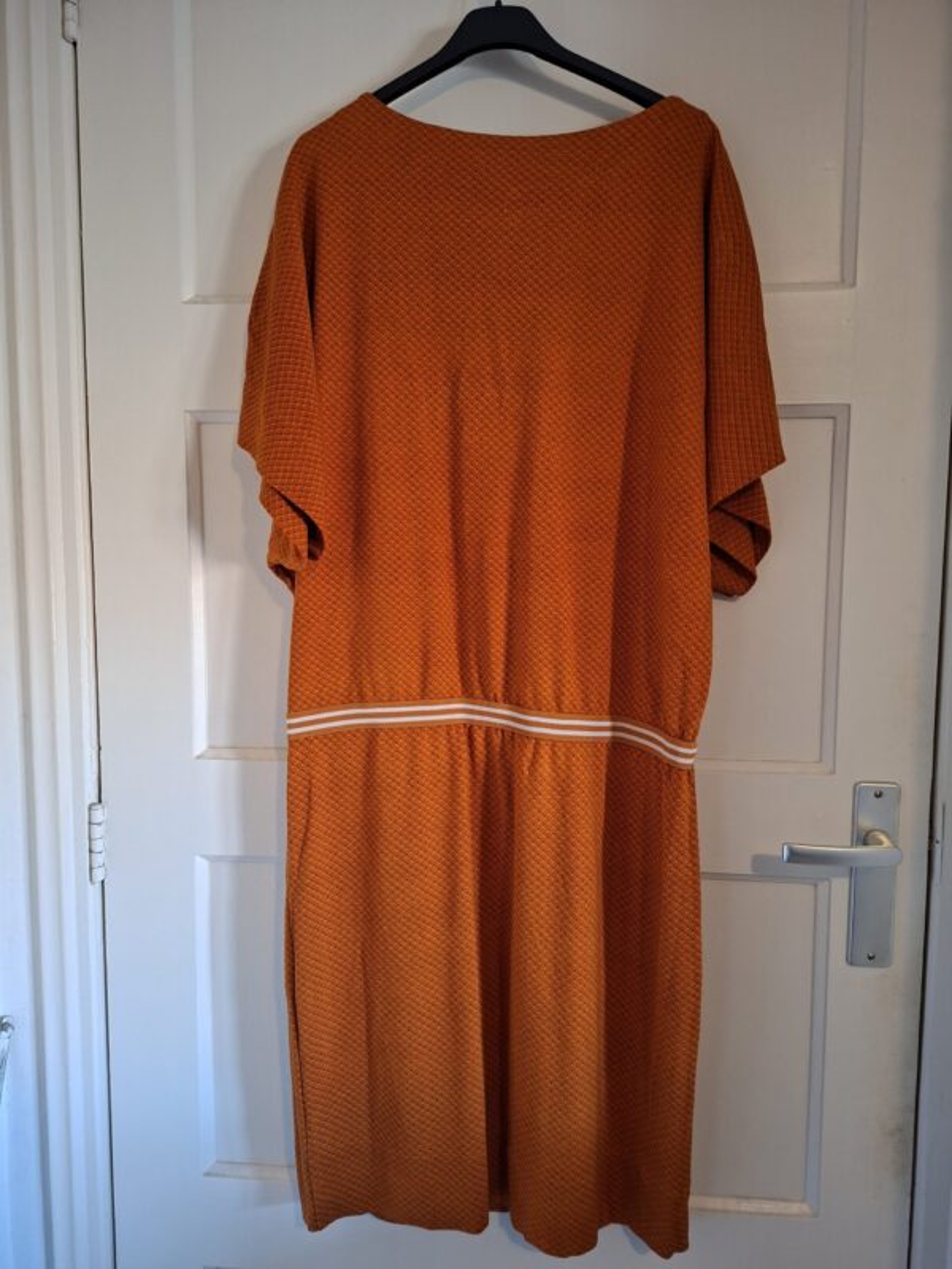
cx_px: 476
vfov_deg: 73.9
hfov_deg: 58.9
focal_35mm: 23
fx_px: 843
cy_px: 634
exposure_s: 1/25
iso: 320
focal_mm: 5.54
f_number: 1.8
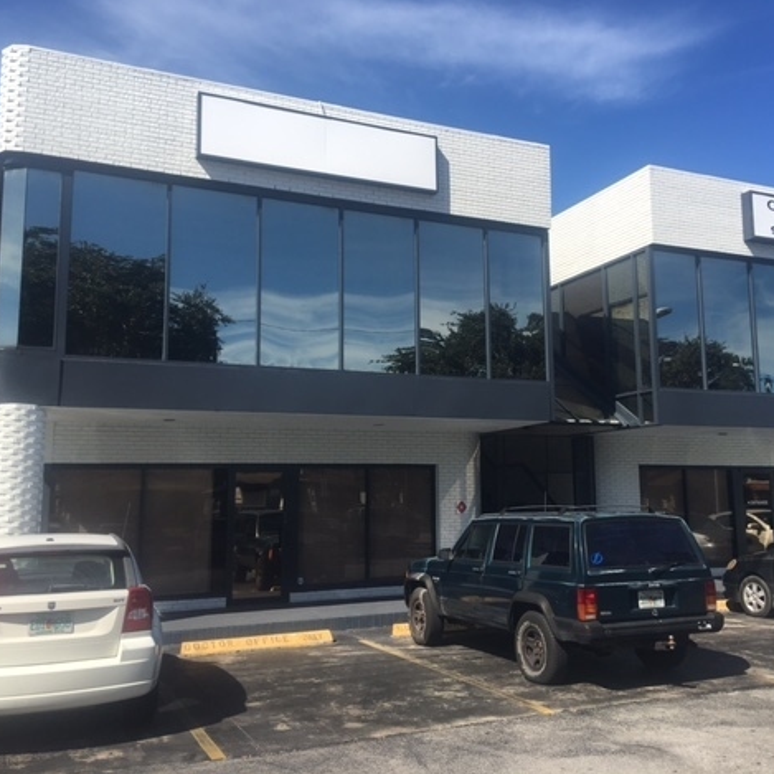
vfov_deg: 47.2
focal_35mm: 35
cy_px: 380
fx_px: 885
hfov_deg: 47.0
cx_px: 452
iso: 25
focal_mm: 4.15
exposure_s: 1/1425
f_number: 2.2
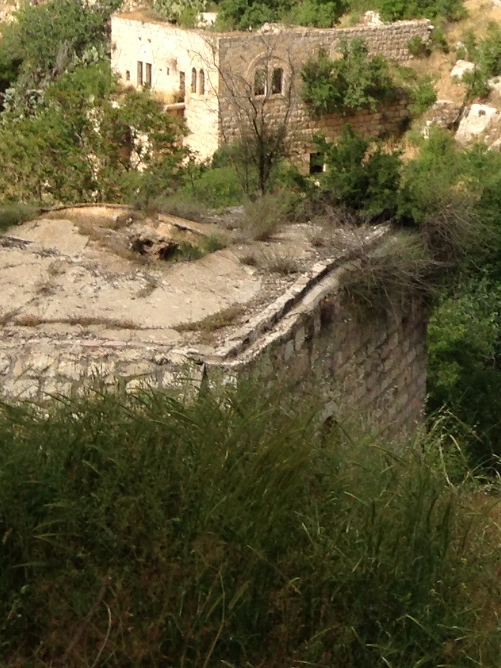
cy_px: -128
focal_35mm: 109
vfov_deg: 17.2
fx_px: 2103
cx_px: 901
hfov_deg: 12.4
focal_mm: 4.12
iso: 50
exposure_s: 1/1466
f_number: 2.4
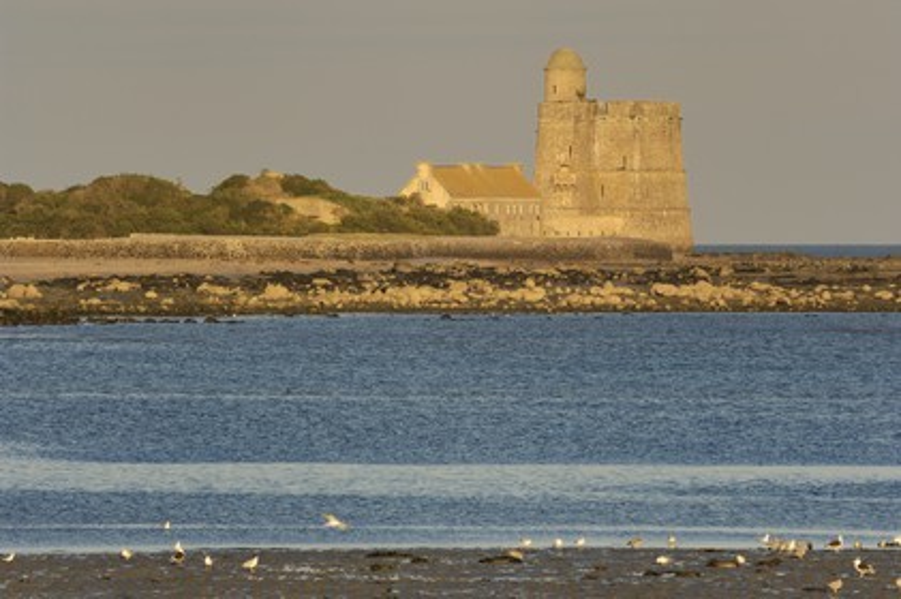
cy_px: 300
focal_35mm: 450
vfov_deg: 3.1
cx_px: 450
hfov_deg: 4.6
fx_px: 11253
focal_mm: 300
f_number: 10
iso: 100
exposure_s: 1/60
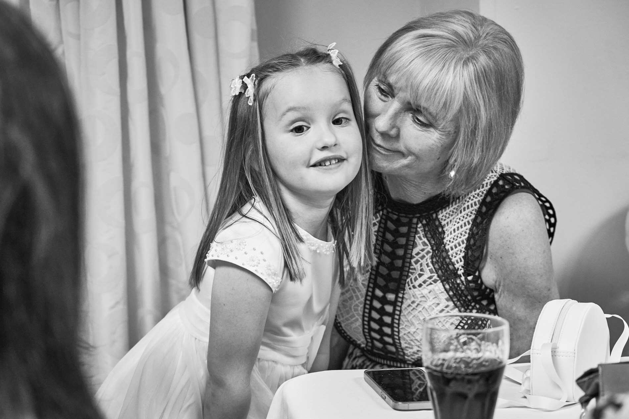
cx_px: 314
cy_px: 210
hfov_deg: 23.9
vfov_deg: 16.1
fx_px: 1485
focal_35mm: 85
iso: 2500
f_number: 5.6
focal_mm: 85
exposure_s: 1/200
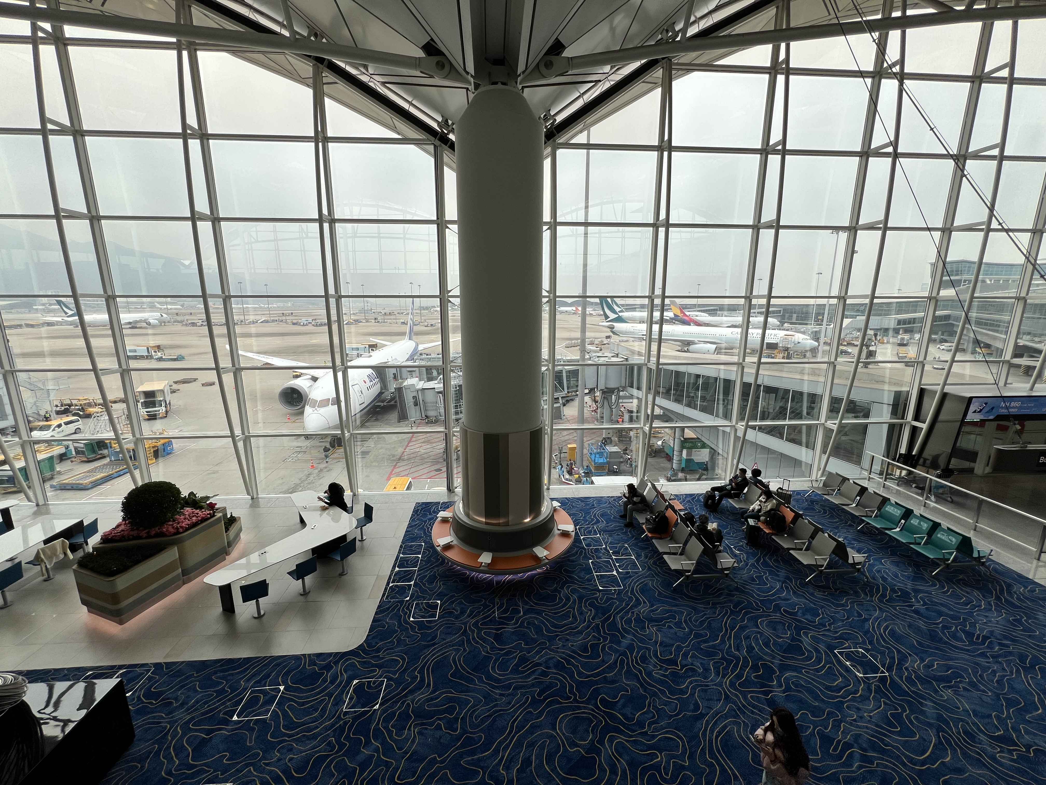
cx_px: 523
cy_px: 392
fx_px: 393
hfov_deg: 106.2
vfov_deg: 89.9
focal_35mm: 13
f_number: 1.8
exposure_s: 1/320
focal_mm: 1.57
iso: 32
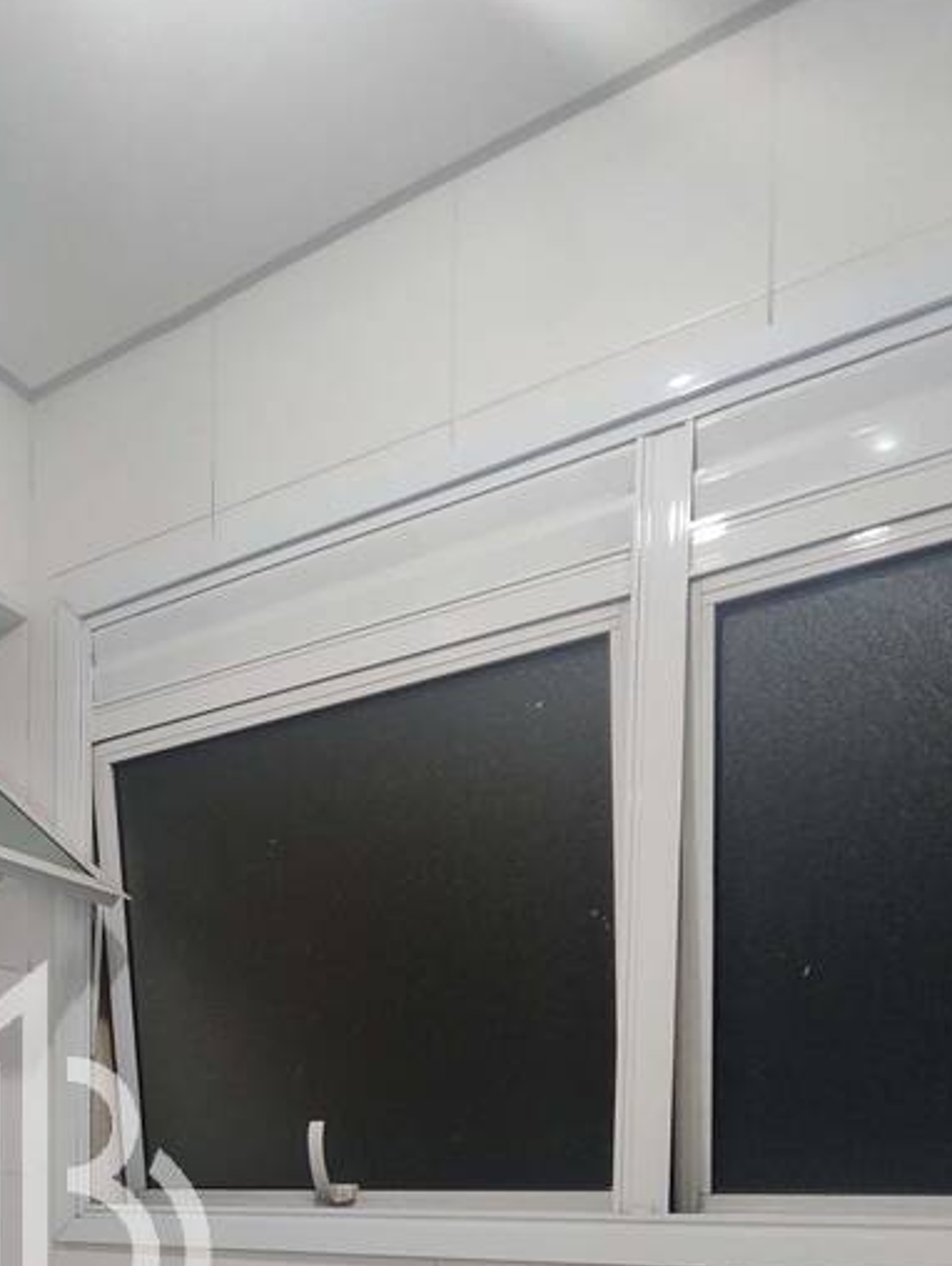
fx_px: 1245
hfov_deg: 38.4
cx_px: 61
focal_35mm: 34
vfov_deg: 45.9
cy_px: 1249
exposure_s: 1/40
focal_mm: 1.65
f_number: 2.2
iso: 172
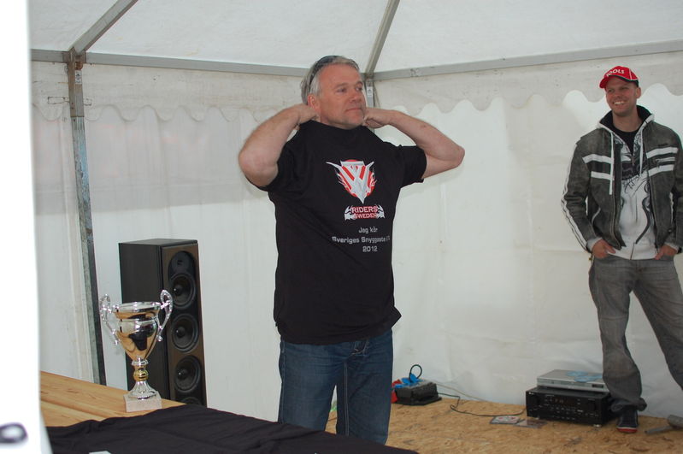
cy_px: 227
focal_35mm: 52
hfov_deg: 37.9
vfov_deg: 25.7
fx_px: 995
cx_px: 342
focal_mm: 35
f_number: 2.8
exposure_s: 1/60
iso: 400
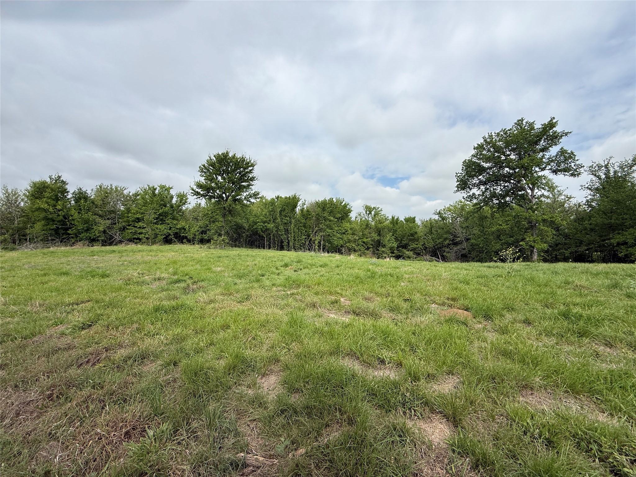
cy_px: 238
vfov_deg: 85.7
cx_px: 318
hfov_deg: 102.1
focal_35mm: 14
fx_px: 257
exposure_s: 1/2165
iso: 50
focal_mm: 2.22
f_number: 2.2
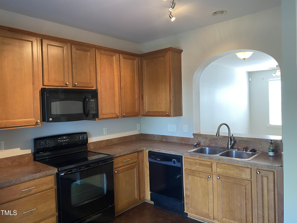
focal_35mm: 26
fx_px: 223
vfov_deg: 53.1
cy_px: 112
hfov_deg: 67.3
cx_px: 148
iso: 125
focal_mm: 4.25
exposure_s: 1/60
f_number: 1.8
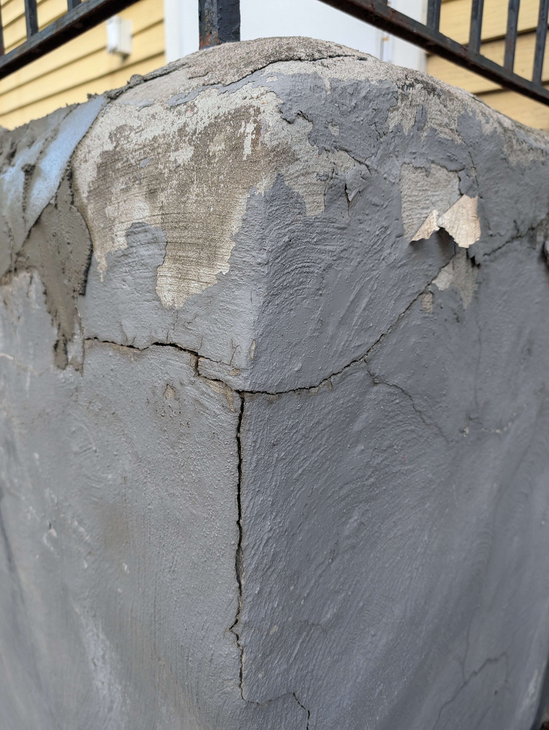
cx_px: 274
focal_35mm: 24
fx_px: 506
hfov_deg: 56.9
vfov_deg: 71.5
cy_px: 365
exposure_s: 1/195
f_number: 1.68
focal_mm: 6.9
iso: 34
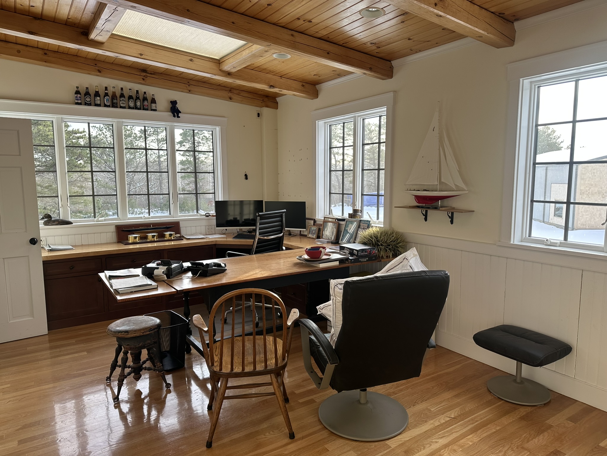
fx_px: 421
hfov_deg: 71.6
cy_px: 228
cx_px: 304
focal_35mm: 24
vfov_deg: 56.8
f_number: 1.78
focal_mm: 6.86
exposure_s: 1/121
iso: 64
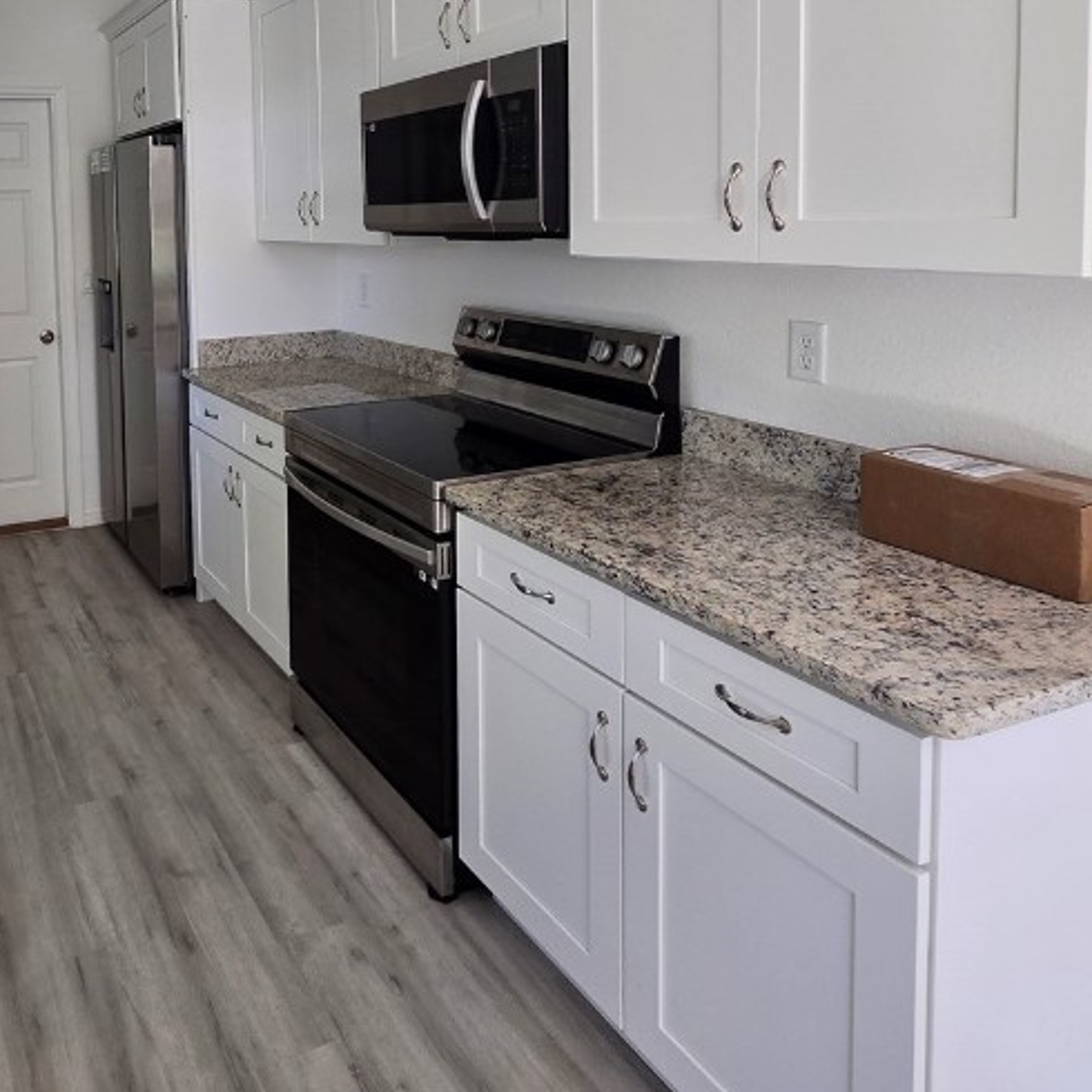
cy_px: 279
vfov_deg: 61.5
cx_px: 187
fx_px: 857
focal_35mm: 24
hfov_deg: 58.9
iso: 100
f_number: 2.2
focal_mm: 2.2
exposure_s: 1/60
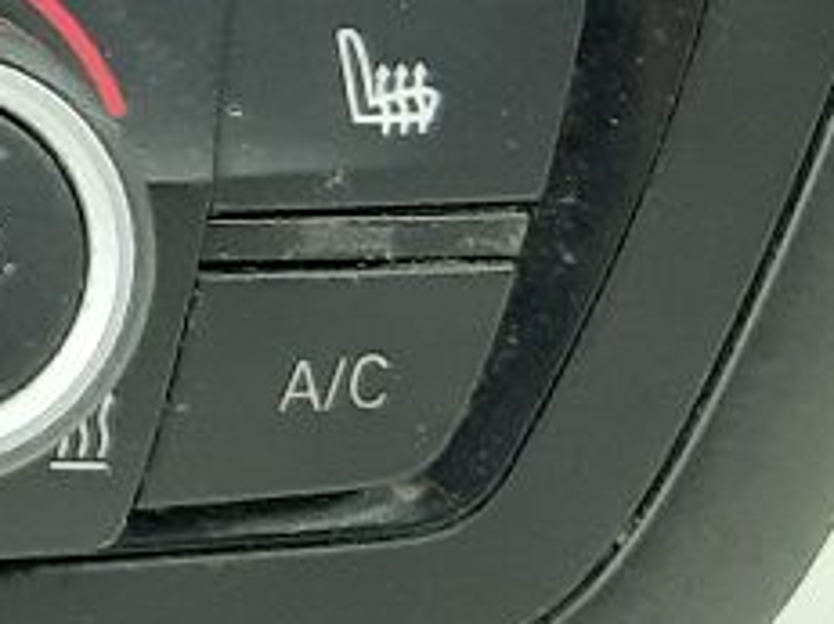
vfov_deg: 7.3
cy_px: -299
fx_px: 4792
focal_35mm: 199
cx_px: -1572
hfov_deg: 8.5
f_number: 1.7
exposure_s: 1/50
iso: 200
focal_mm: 3.93
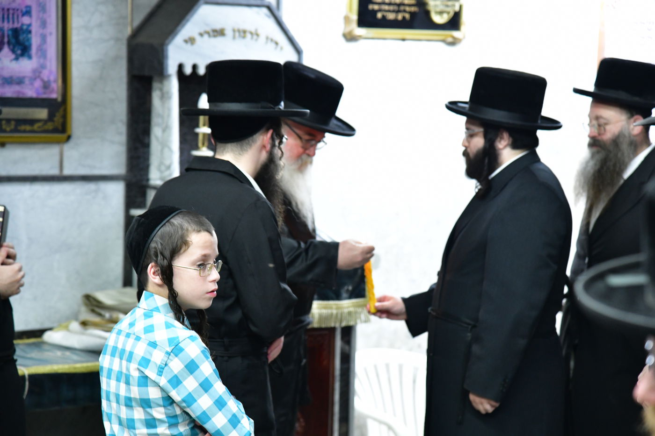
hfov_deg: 18.6
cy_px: 218
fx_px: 2001
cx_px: 328
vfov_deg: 12.4
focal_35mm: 110
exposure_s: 1/100
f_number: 5.6
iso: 5000
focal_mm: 110
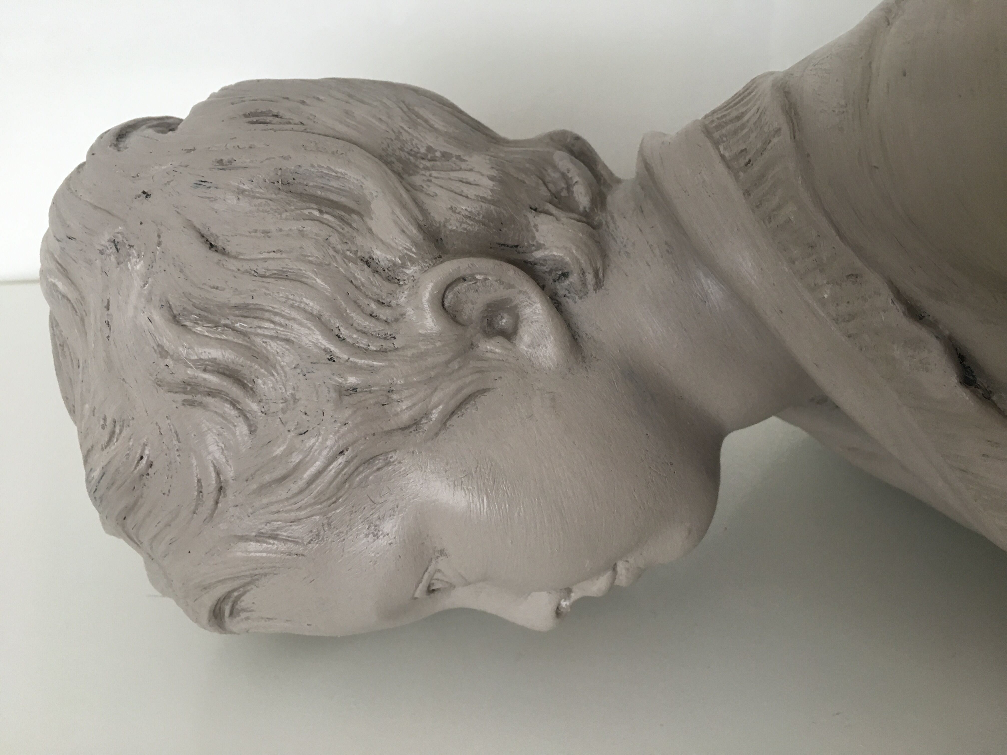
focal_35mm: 29
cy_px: 378
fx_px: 844
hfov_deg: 61.7
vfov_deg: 48.2
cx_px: 504
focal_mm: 4.15
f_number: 2.2
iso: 100
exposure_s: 1/33
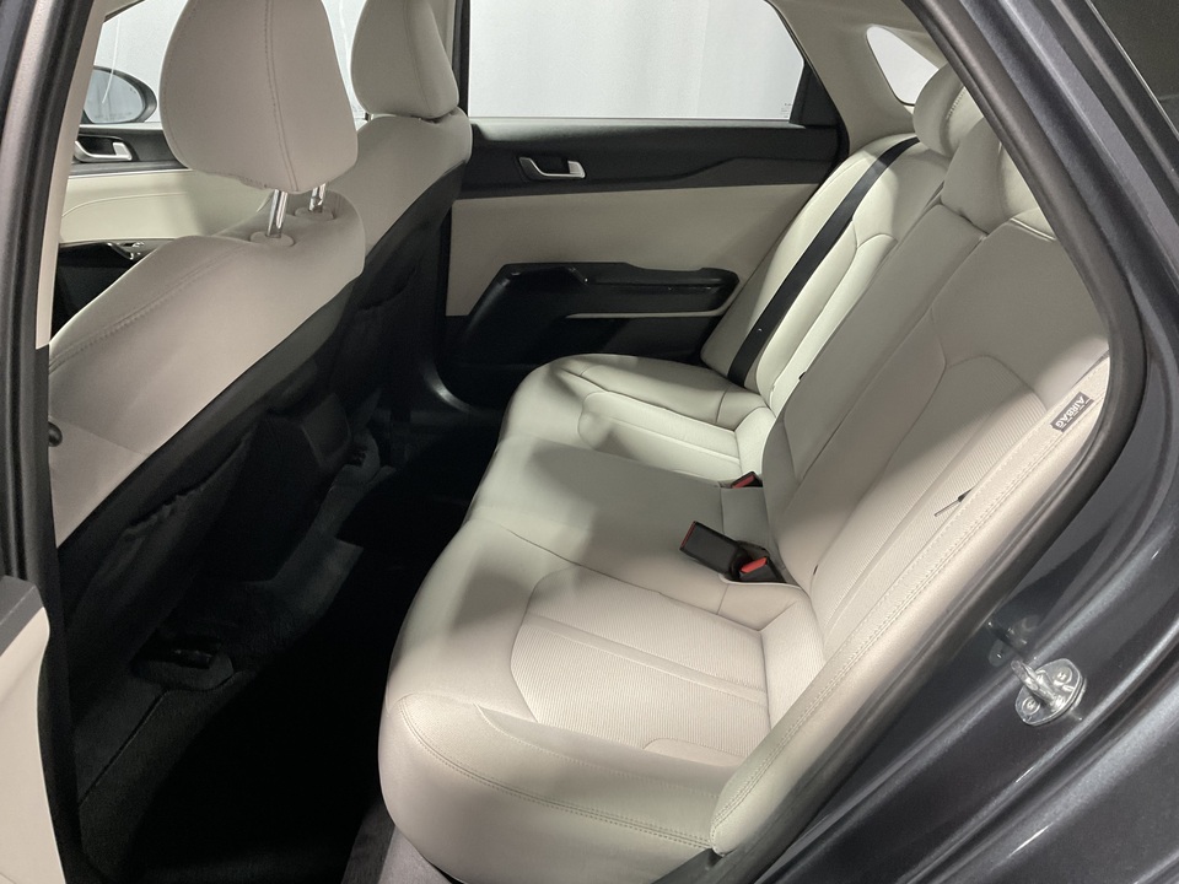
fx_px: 988
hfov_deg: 61.7
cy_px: 442
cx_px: 590
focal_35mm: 29
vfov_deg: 48.2
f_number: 1.8
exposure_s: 1/60
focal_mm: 3
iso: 160
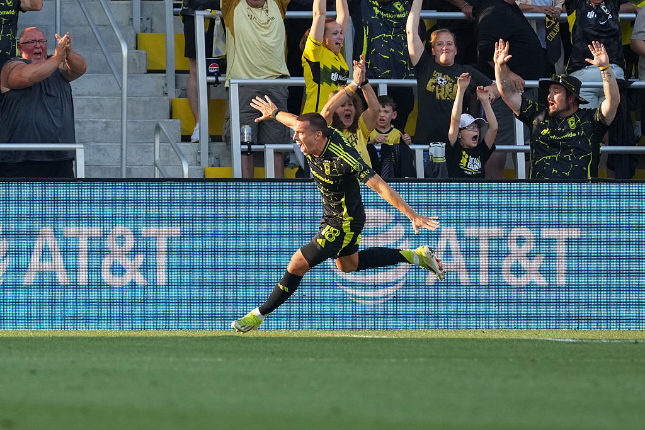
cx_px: 322
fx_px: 8063
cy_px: 215
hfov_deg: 4.6
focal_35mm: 450
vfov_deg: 3.1
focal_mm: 300
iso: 1000
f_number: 2.8
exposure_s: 1/2000
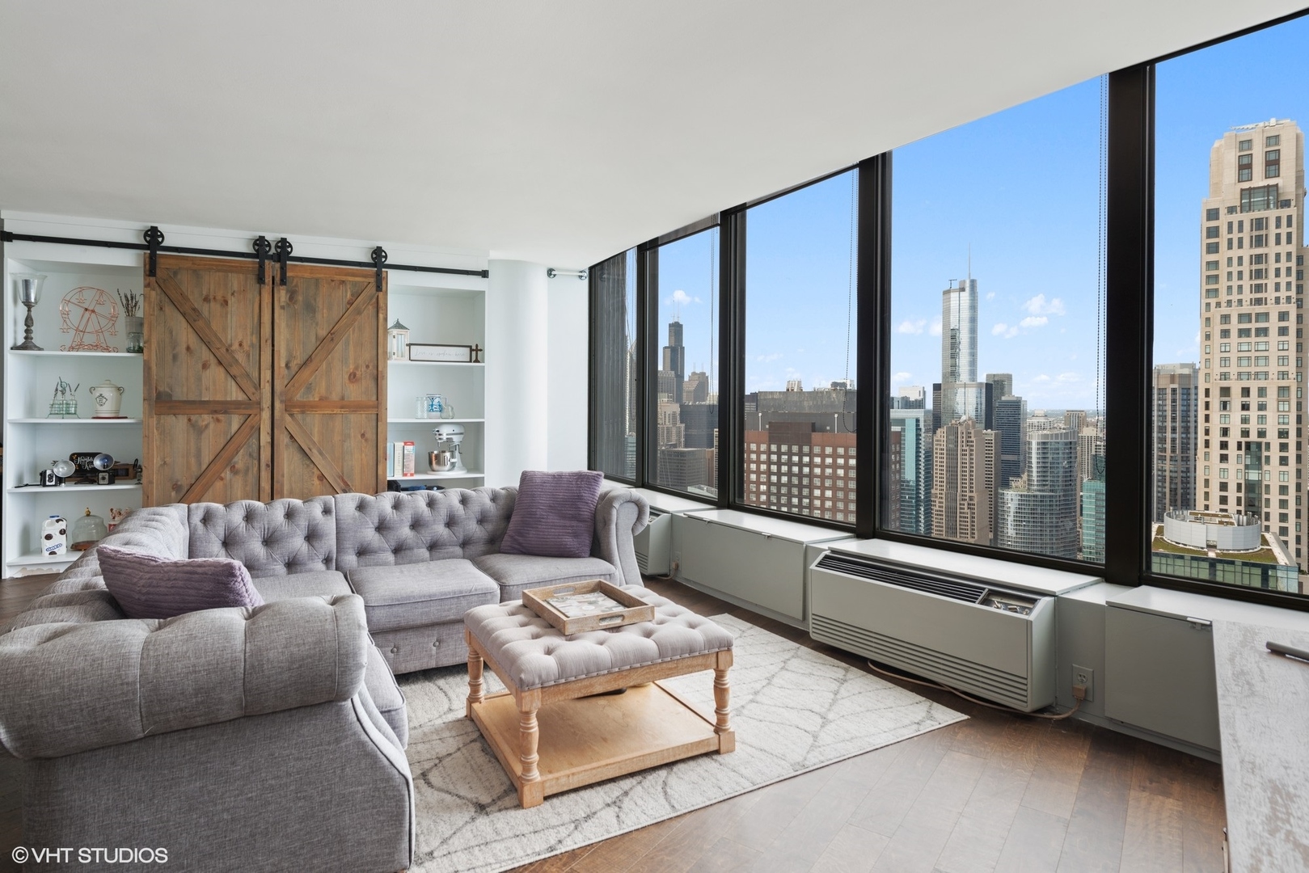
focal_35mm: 20
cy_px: 436
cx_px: 654
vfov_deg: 62.0
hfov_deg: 84.0
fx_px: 727
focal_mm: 20
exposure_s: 1/2
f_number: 9
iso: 100
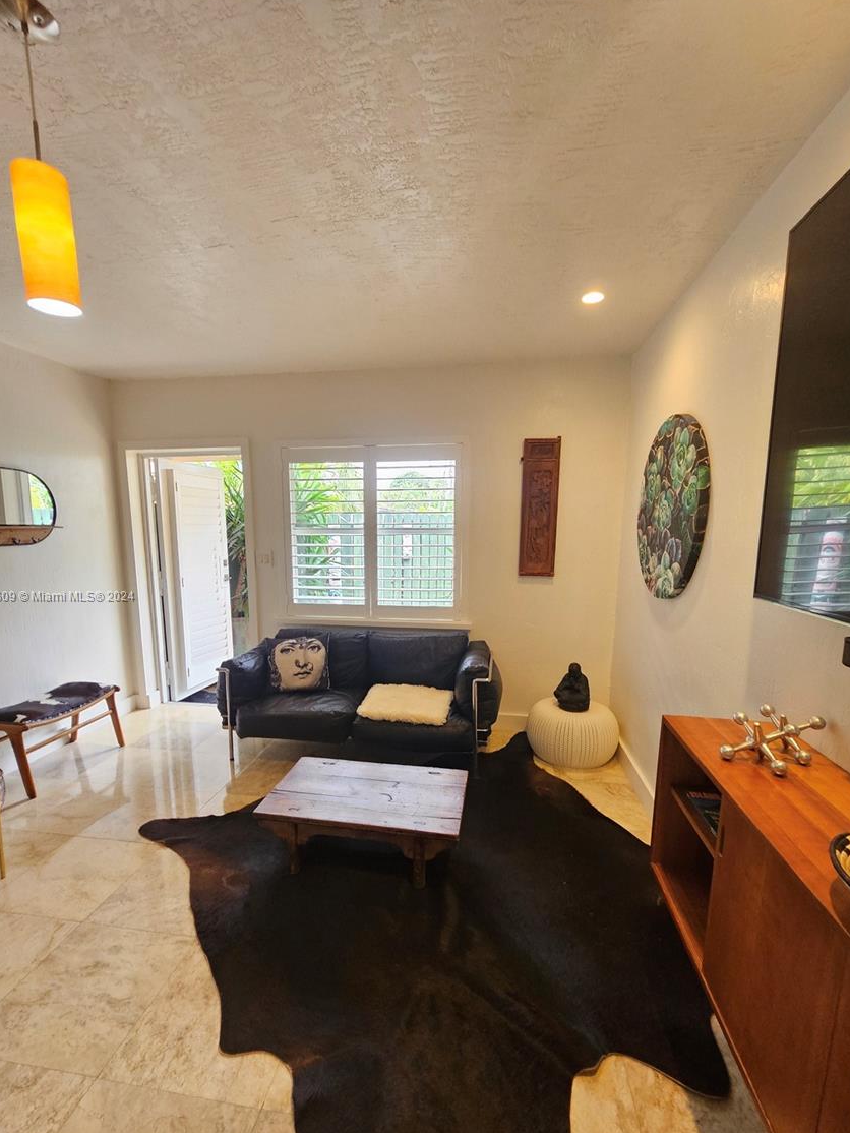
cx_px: 406
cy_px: 597
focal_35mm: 14
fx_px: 458
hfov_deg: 85.6
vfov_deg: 102.0
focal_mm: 2.2
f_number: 2.2
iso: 400
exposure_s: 1/77
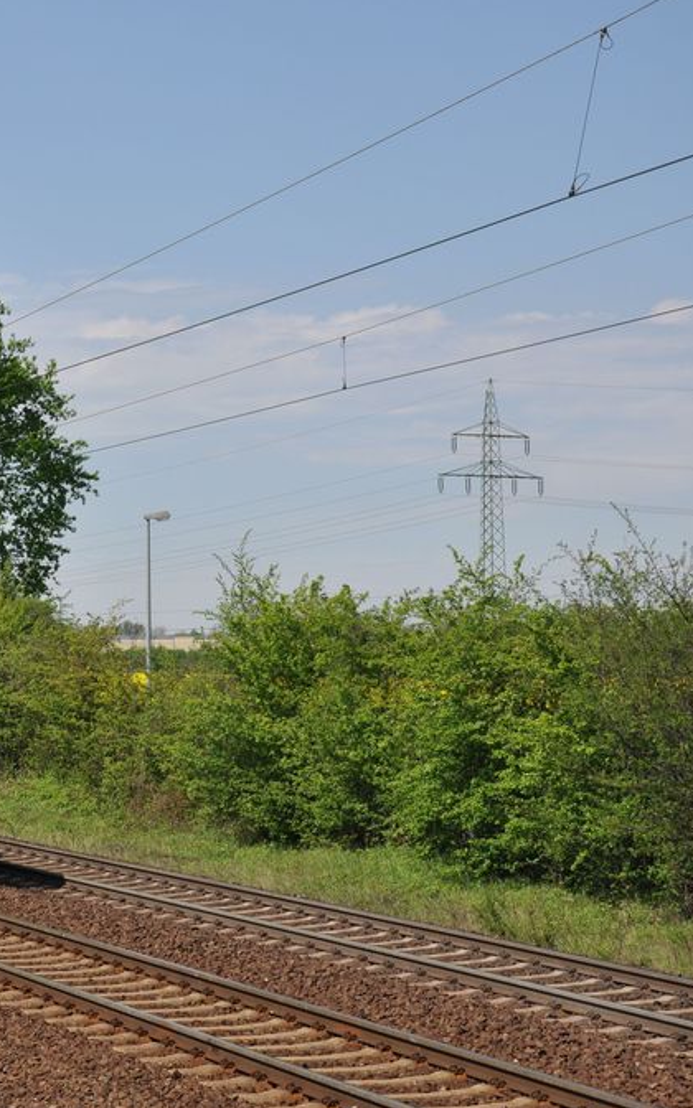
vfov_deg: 22.3
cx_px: -140
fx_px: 2810
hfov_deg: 13.7
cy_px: 552
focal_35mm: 93
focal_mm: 40
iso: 250
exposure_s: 1/640
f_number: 9
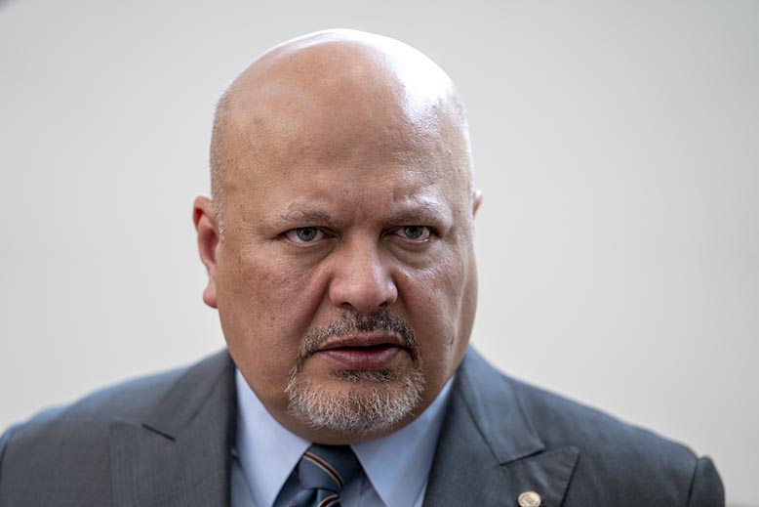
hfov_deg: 15.2
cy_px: 254
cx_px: 380
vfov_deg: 10.2
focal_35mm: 135
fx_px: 2847
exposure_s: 1/160
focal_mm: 135
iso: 500
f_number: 3.2
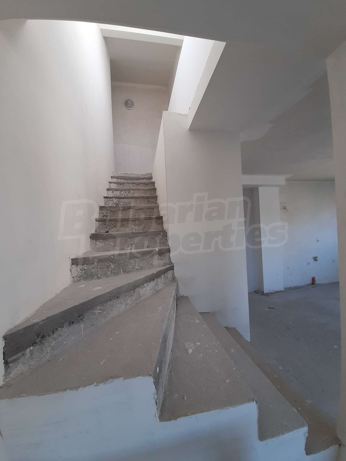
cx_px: 173
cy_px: 230
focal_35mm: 13
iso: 40
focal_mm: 1.42
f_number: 2.2
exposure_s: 1/50
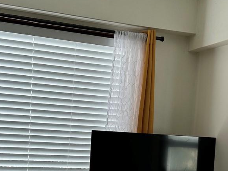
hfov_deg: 29.4
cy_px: 149
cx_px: 132
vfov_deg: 21.8
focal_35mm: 66
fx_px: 435
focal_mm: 6.86
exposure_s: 1/120
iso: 64
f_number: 1.78
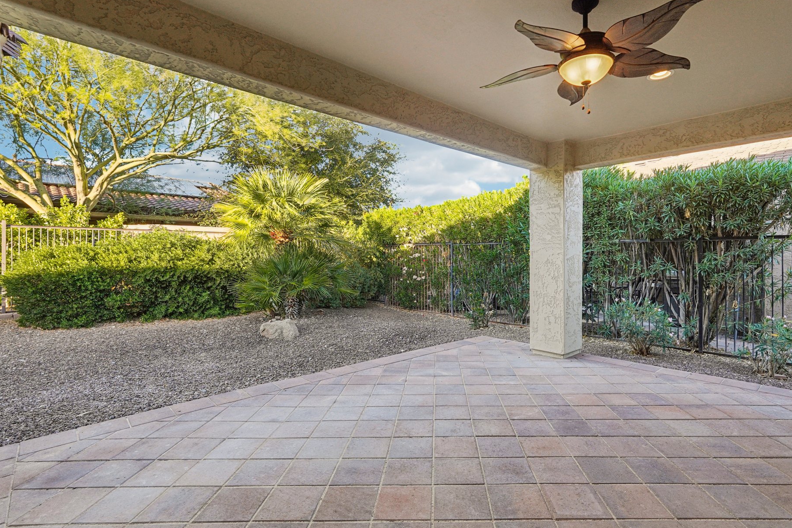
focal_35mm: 18
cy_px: 257
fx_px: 396
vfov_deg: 67.4
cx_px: 436
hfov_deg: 89.7
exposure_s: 1/50
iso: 400
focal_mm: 16
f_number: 8
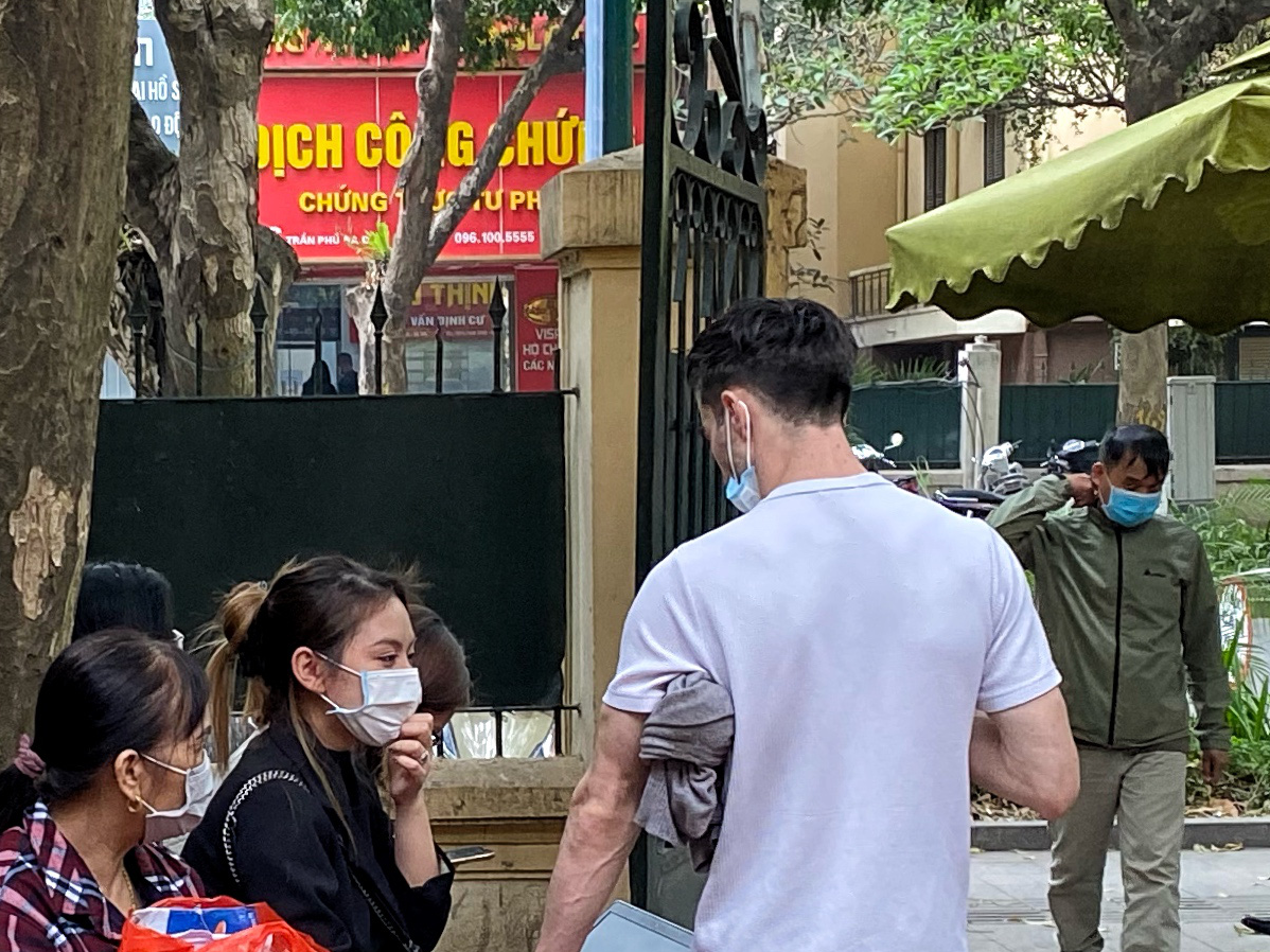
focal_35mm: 85
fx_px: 3118
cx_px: 293
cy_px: 699
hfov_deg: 22.8
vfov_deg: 17.3
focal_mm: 4.25
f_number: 1.8
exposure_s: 1/121
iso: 125
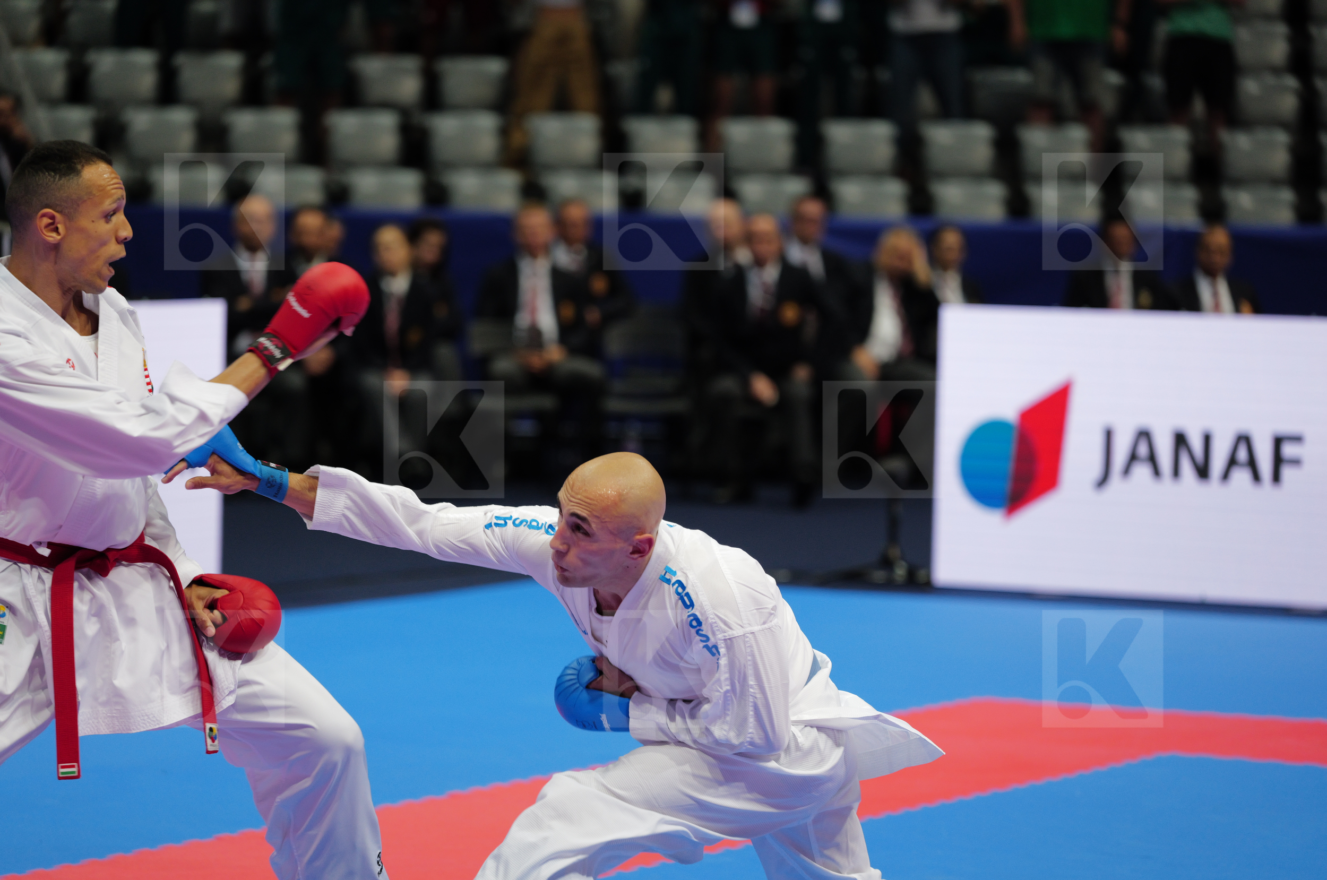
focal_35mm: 143
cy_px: 440
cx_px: 664
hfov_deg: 14.4
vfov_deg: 9.6
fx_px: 5262
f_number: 2.8
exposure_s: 1/1000
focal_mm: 143
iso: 1600
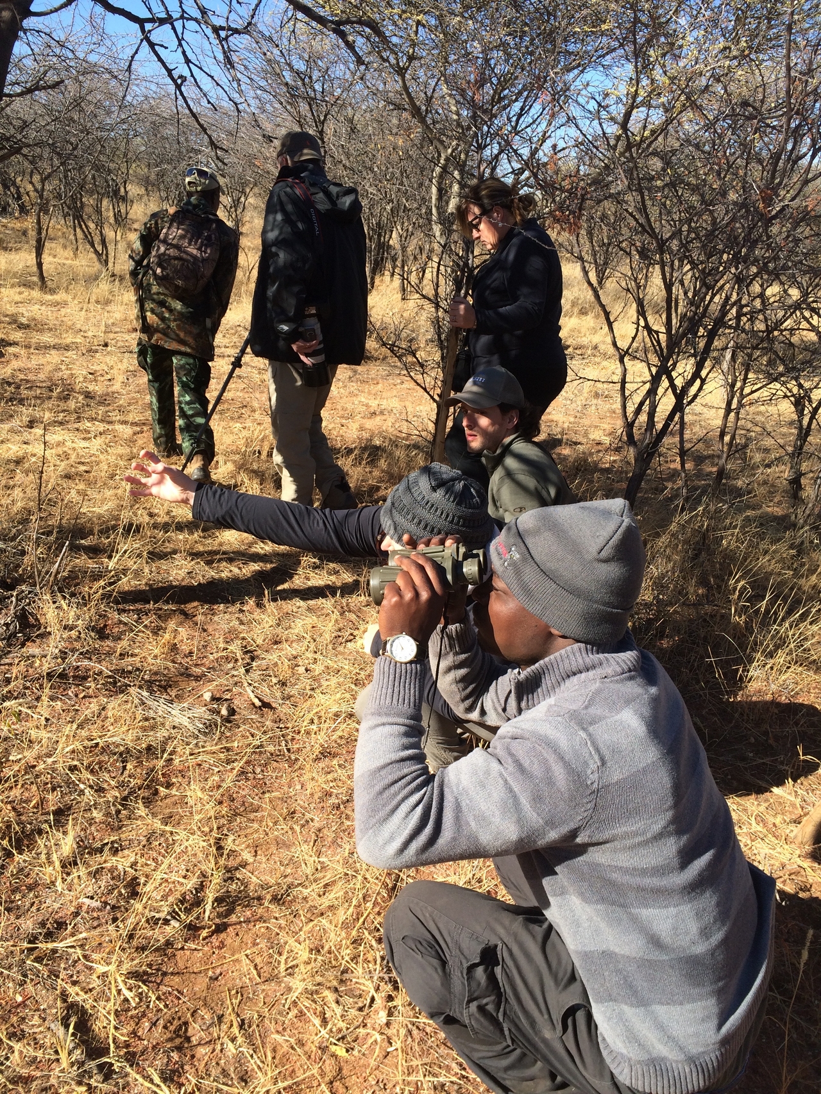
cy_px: 547
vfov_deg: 61.7
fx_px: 917
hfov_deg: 48.2
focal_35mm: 29
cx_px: 410
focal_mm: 4.15
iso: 32
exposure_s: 1/977
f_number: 2.2
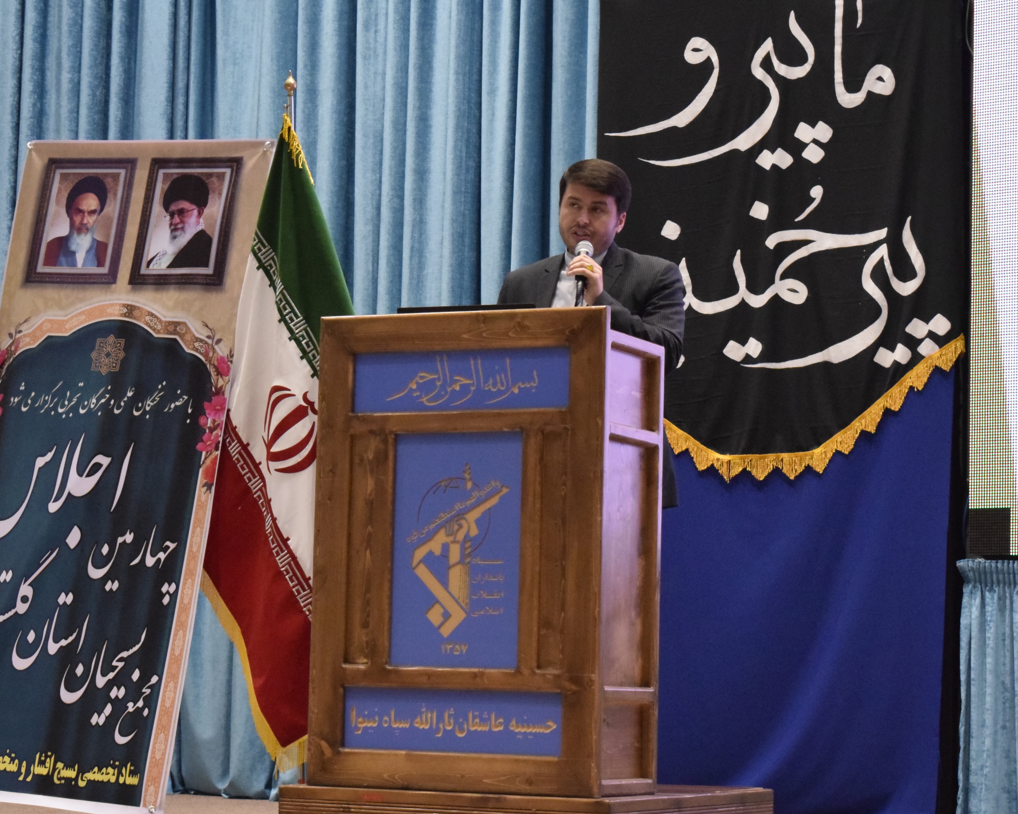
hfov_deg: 19.0
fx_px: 3035
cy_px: 381
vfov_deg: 15.3
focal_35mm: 101
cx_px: 420
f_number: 5.6
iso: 5000
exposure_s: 1/125
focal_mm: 45
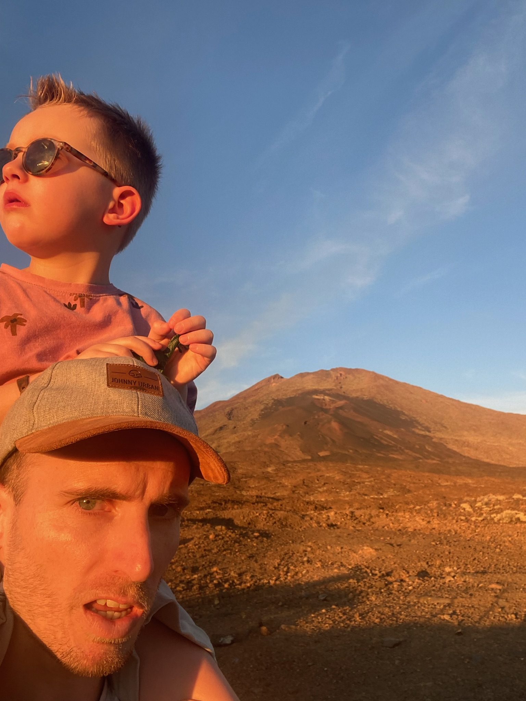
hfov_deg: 46.8
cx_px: 263
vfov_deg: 60.0
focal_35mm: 30
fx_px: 608
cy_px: 350
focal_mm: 2.71
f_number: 2.2
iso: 25
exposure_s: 1/145
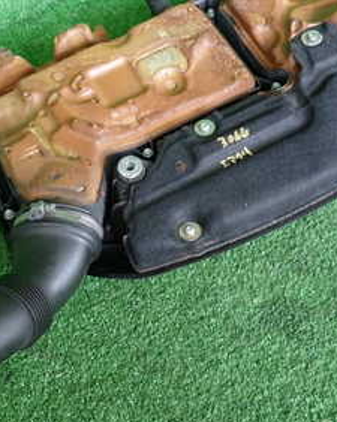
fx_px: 649
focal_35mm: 52
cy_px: 169
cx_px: 109
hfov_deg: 28.9
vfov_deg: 35.9
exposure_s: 1/40
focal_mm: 4.5
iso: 200
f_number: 2
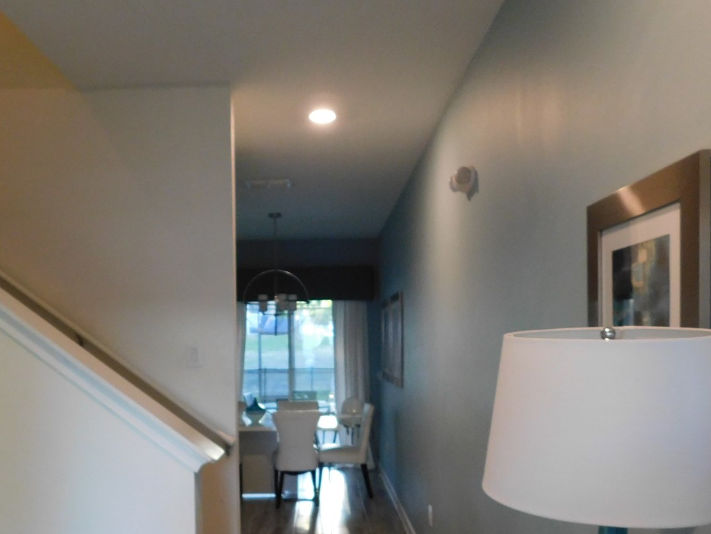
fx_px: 719
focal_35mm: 35
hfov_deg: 52.3
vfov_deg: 40.0
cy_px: 373
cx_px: 290
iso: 320
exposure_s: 1/30
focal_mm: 4
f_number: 3
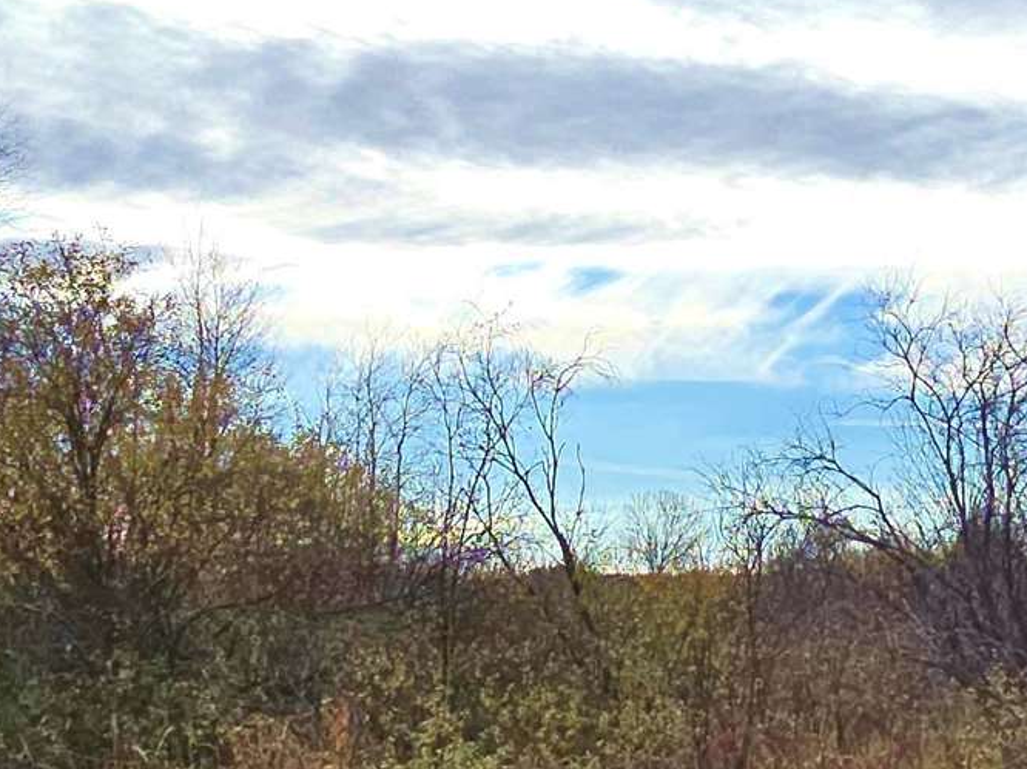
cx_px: 854
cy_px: 450
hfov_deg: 31.2
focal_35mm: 60
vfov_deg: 24.4
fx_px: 1779
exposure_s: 1/3018
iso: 50
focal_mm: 2.2
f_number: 2.2
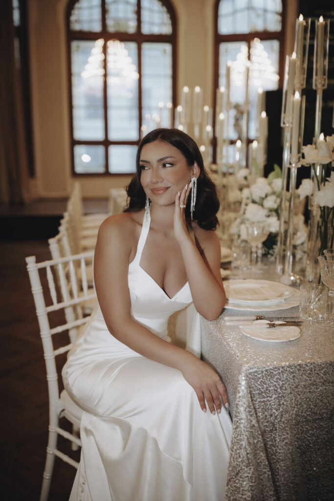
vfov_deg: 54.4
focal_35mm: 35
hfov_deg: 37.9
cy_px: 250
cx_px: 167
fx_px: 487
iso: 1000
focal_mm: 35
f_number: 2
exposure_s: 1/200
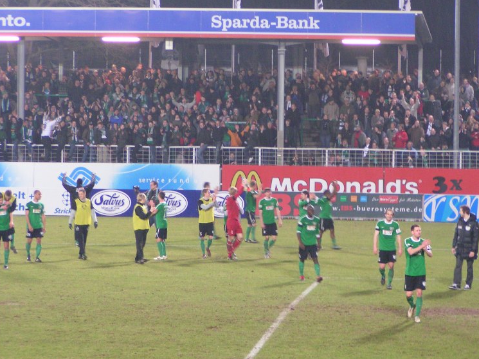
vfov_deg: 8.4
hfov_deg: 11.2
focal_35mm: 176
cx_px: 237
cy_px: 189
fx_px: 2436
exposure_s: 1/20
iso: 200
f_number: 3.5
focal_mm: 25.1
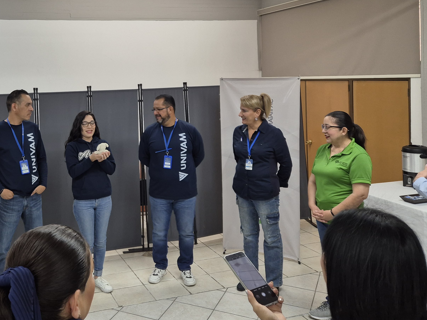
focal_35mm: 38
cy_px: 94
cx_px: 114
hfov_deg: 47.4
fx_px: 469
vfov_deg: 37.1
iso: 160
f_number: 1.8
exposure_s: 1/120
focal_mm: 5.4
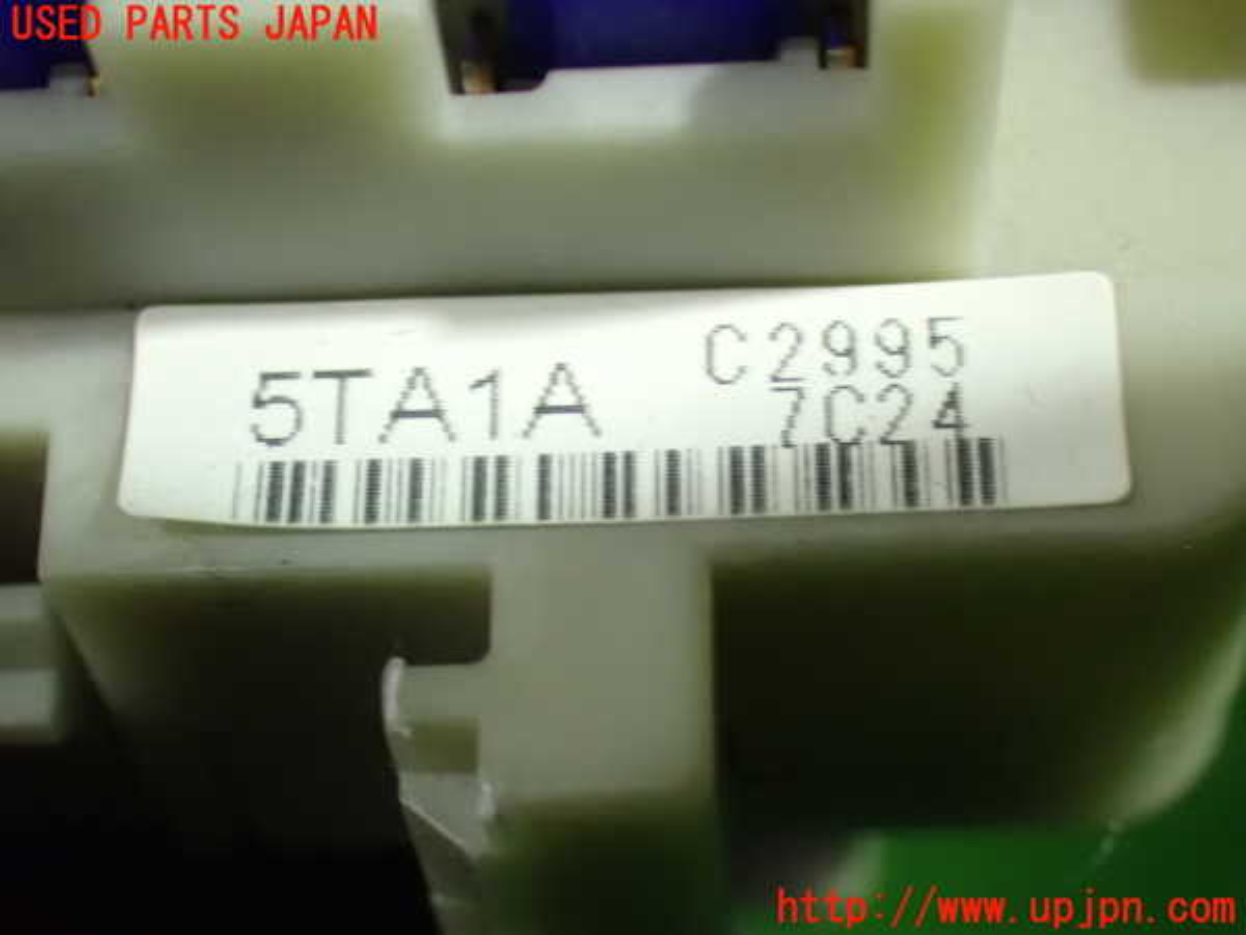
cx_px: 623
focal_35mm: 82
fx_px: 2952
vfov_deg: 18.0
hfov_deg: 23.8
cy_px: 468
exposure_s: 1/30
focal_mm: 14.62
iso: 1600
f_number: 4.3
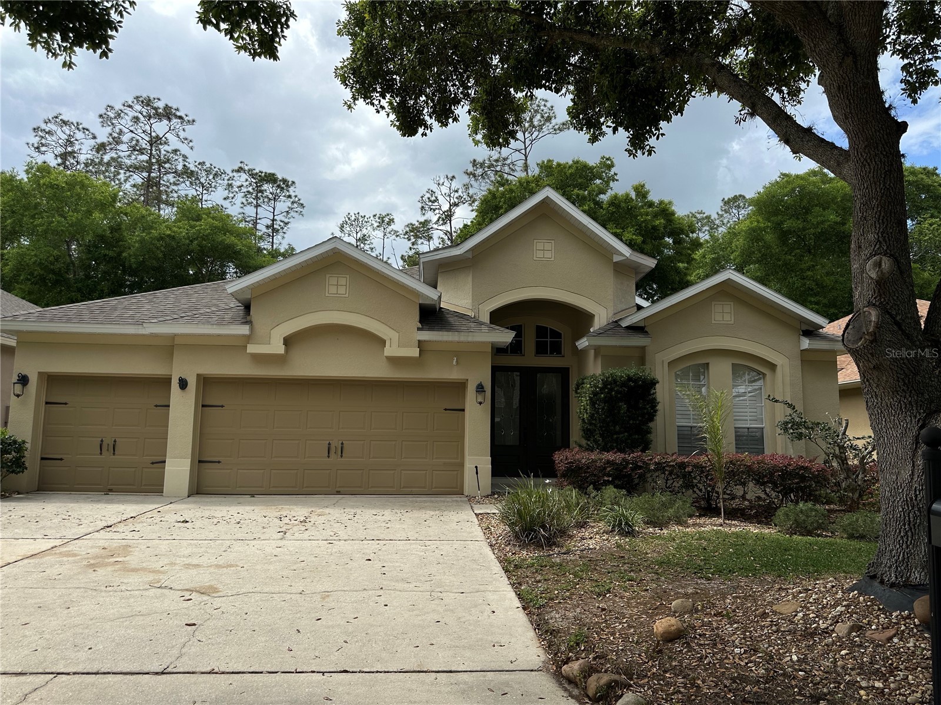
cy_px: 352
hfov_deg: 71.6
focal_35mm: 24
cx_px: 470
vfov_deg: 56.8
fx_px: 652
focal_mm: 6.86
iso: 80
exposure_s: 1/5000
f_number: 1.78
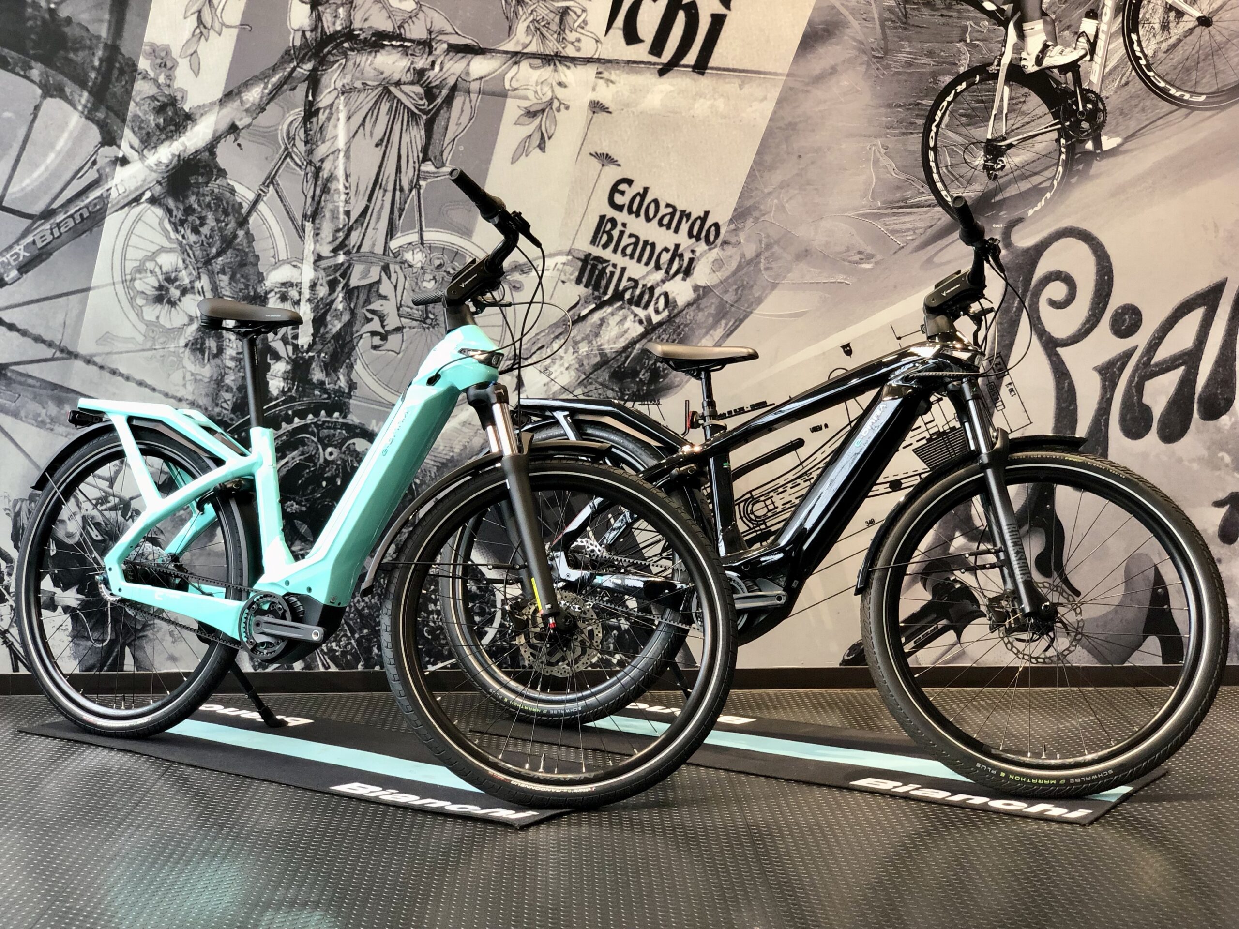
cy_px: 464
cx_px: 620
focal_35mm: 52
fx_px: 1861
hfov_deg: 36.8
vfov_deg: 28.0
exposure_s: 1/50
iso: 80
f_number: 2.4
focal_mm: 6
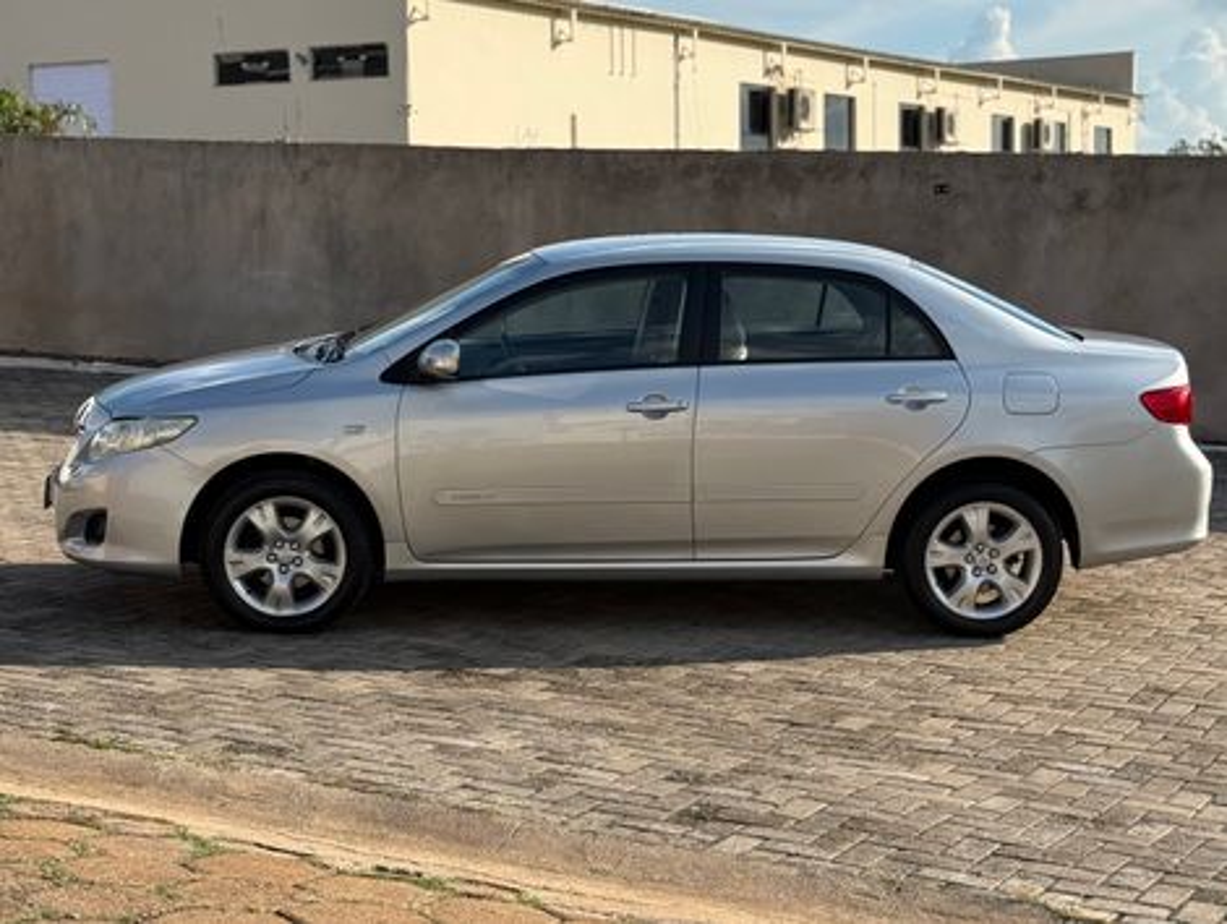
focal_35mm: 48
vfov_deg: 30.3
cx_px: 614
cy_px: 462
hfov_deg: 39.6
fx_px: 1704
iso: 100
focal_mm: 6.76
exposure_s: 1/3704
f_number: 1.78
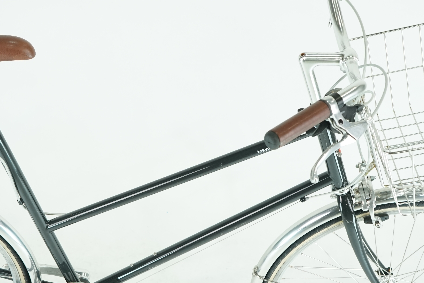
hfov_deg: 29.1
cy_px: 144
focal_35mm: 69
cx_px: 155
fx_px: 813
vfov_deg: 19.7
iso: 1600
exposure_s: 1/200
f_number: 5.6
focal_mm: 34
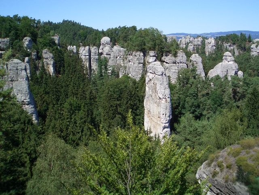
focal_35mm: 36
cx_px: 130
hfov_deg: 51.4
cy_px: 98
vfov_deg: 39.7
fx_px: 269
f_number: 4
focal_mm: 4.8
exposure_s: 1/400
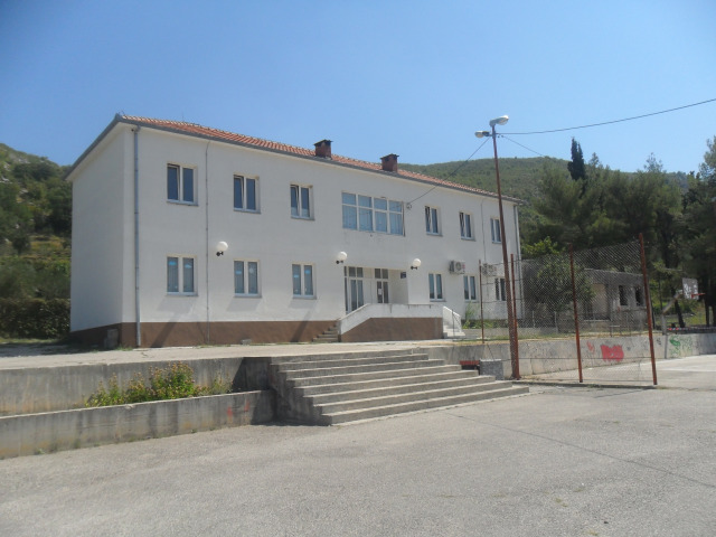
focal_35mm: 27
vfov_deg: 51.4
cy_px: 268
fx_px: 558
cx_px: 358
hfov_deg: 65.3
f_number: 8.9
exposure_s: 1/250
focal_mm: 4.9
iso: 100
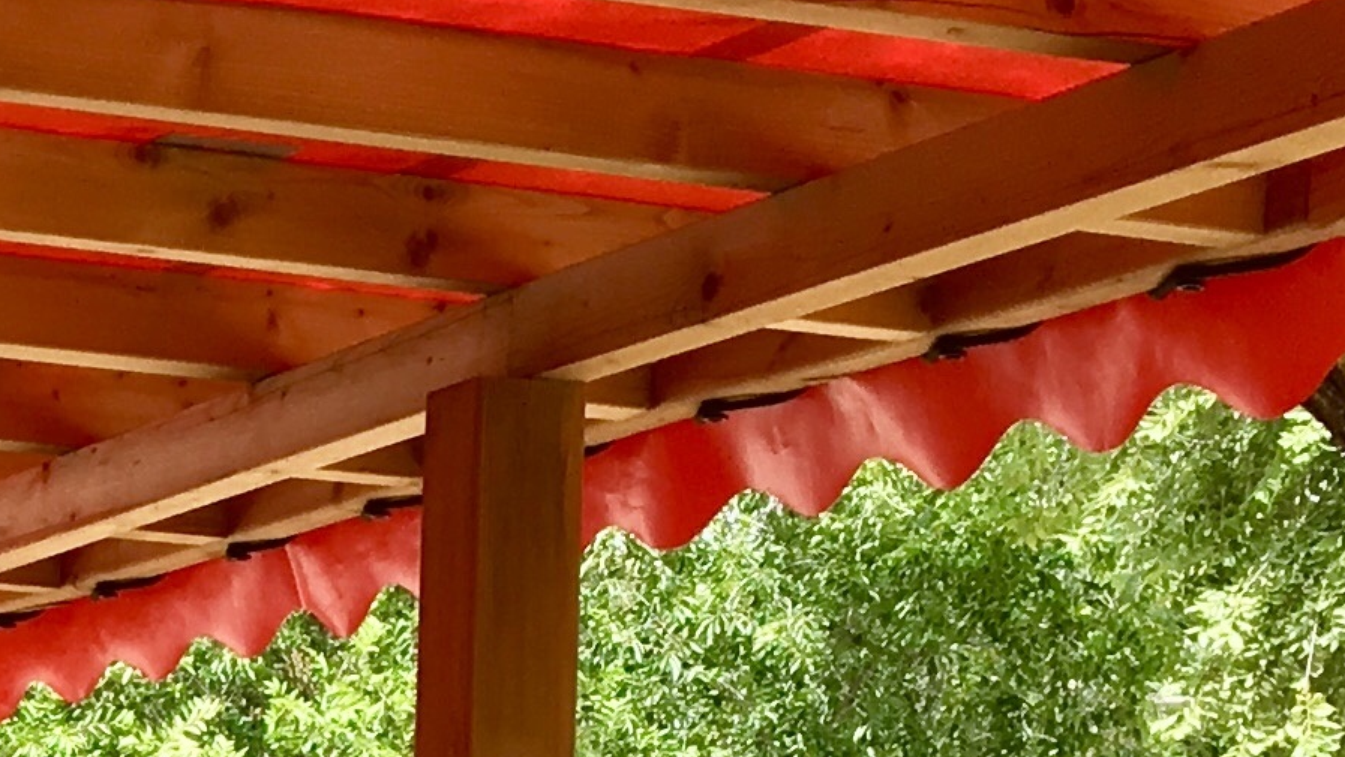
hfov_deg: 14.5
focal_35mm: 142
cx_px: -415
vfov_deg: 8.1
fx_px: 5065
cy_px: 1629
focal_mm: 4.15
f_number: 2.2
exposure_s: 1/463
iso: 25
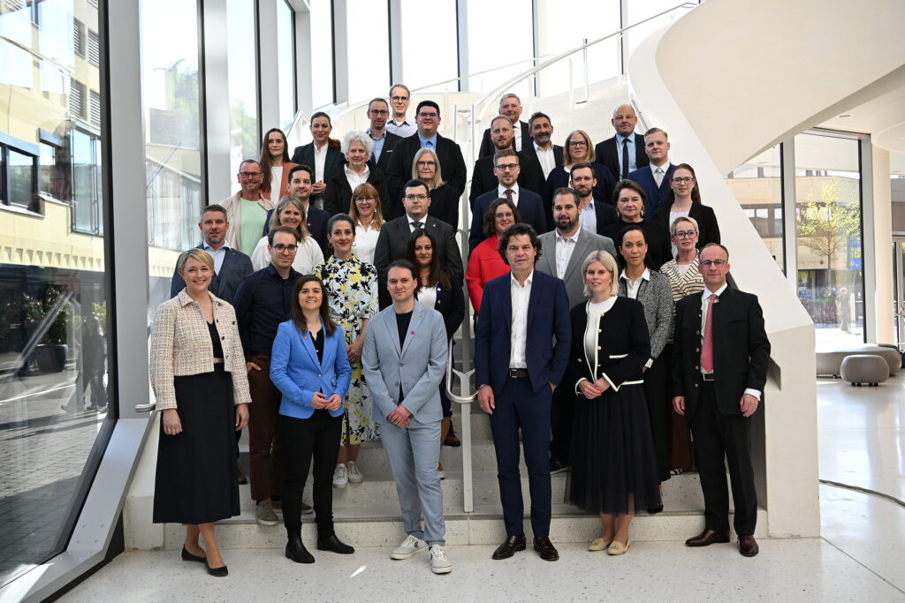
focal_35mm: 36
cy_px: 302
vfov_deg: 36.9
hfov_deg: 53.1
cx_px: 452
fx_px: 905
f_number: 4
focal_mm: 24
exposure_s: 1/250
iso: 220
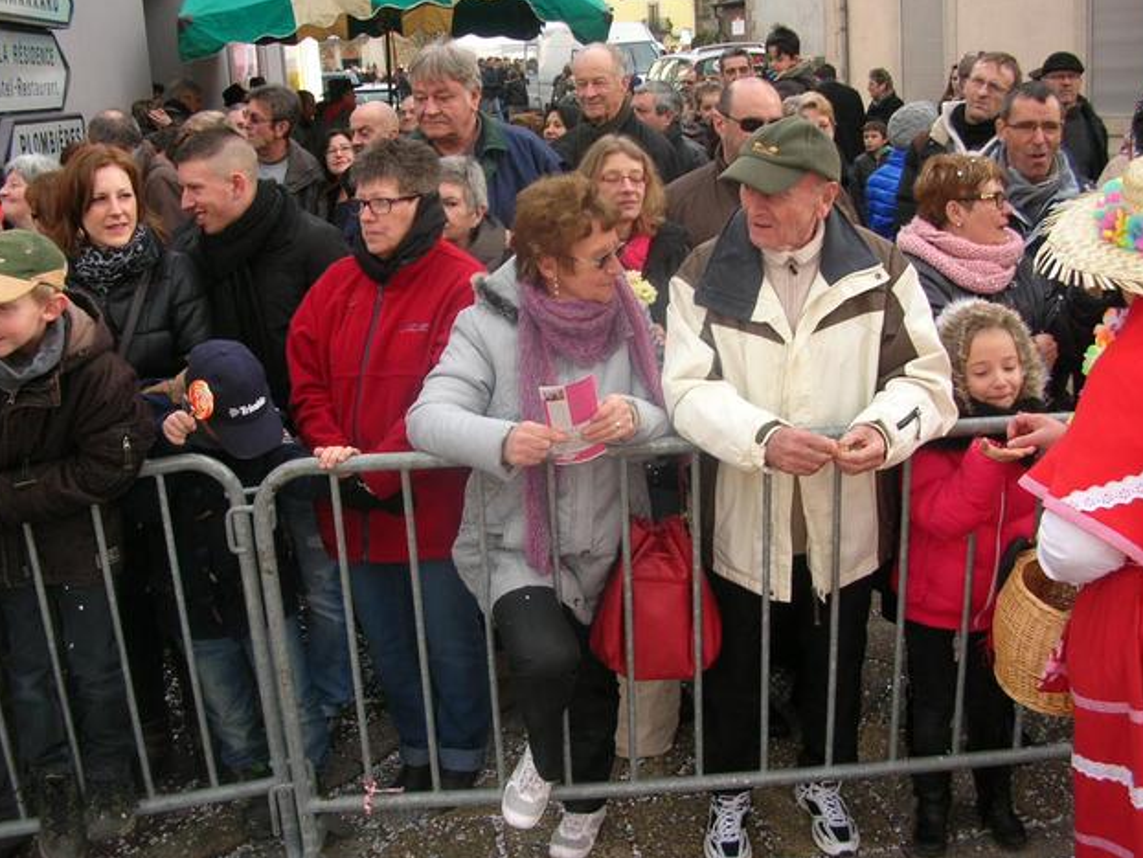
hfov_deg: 51.3
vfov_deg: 39.7
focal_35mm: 36
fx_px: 1189
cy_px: 434
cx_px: 575
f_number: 2.8
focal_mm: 5.8
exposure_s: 1/146
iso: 50
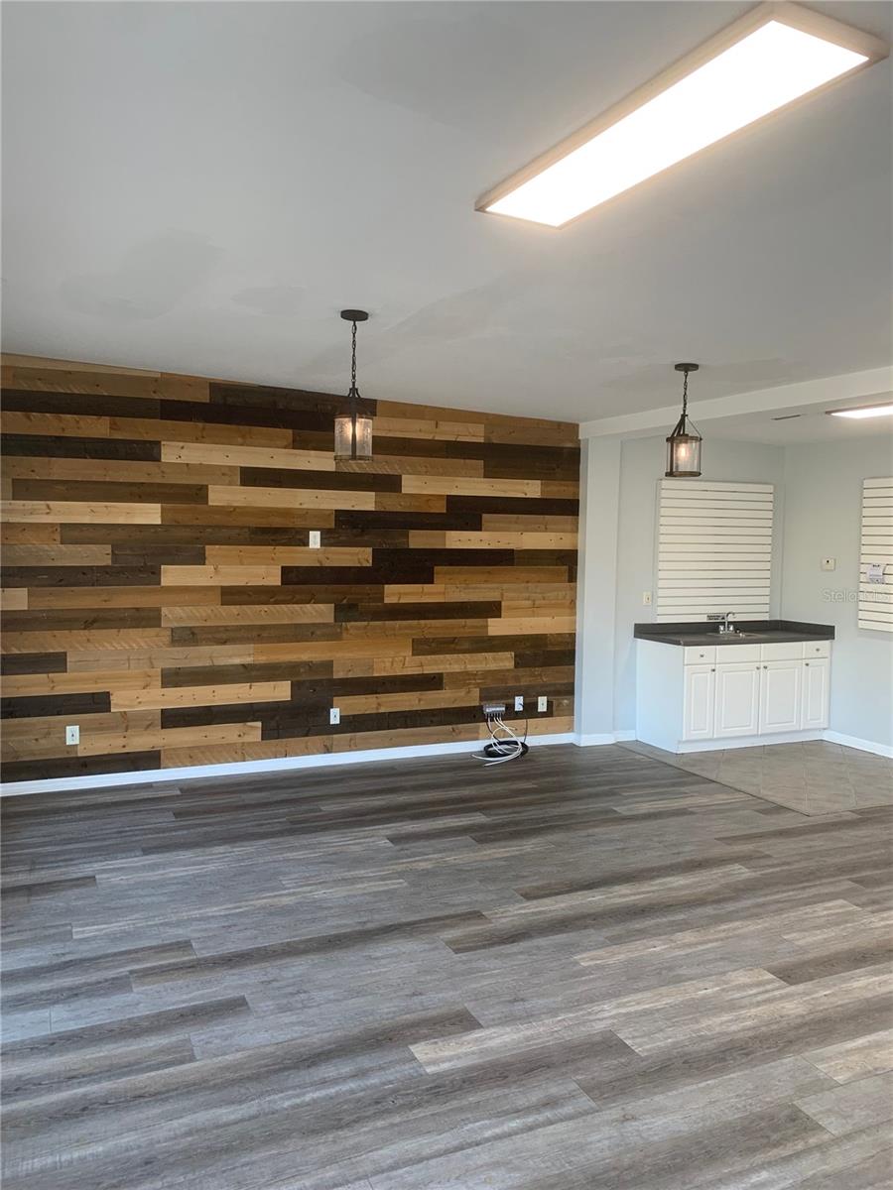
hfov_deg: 53.1
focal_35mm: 26
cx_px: 446
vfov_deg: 67.3
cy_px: 595
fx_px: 894
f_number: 1.8
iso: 80
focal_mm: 4.25
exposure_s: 1/121
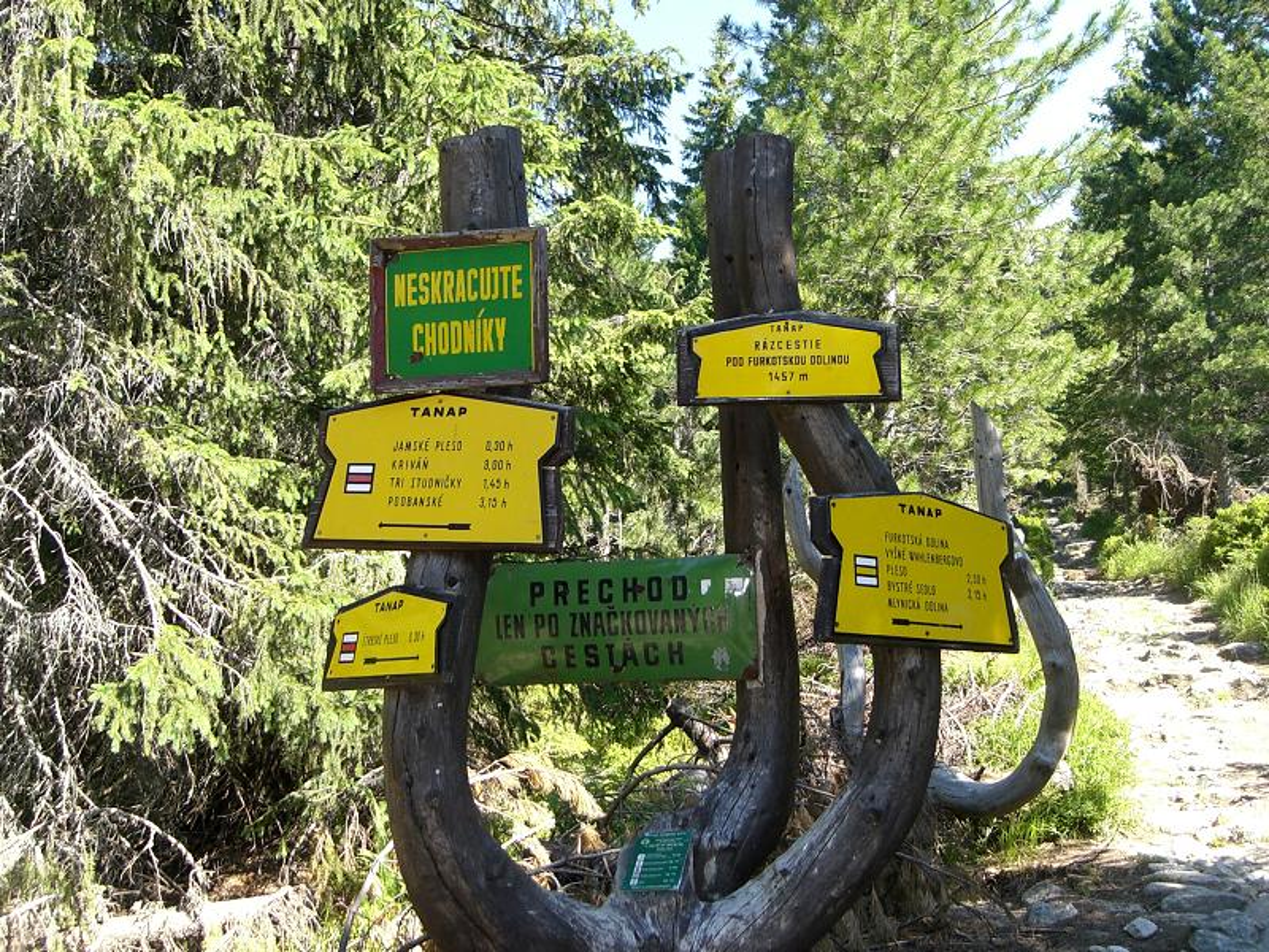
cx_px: 634
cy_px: 476
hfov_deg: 49.0
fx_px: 1393
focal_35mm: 38
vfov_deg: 37.7
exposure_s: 1/160
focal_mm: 6.3
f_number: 3.1
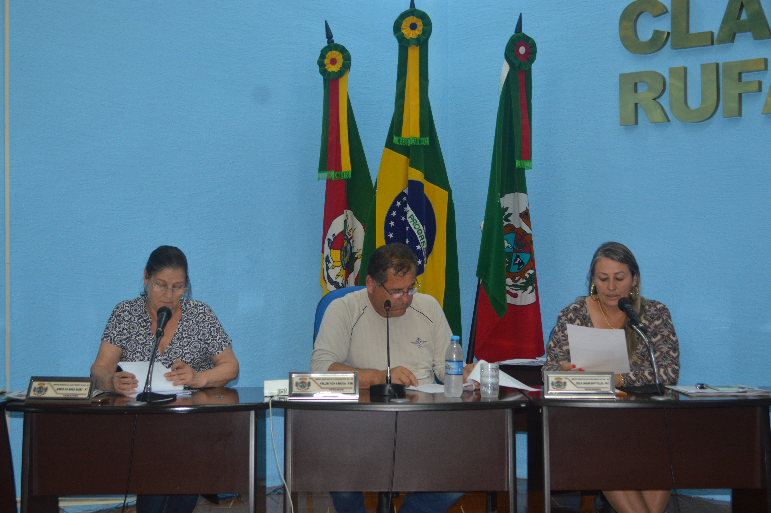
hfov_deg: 35.1
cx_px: 386
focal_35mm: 57
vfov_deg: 23.7
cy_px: 256
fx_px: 1220
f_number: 5
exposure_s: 1/60
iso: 450
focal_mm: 38
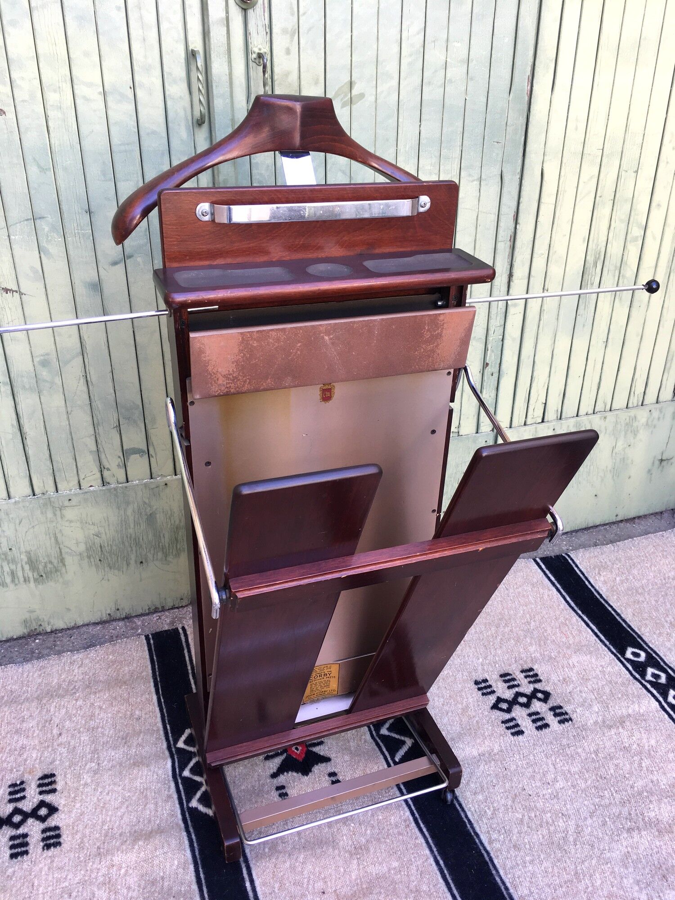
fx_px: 754
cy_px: 450
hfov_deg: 48.2
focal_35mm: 29
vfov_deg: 61.7
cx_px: 338
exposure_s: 1/50
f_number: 2.2
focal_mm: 4.15
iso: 25
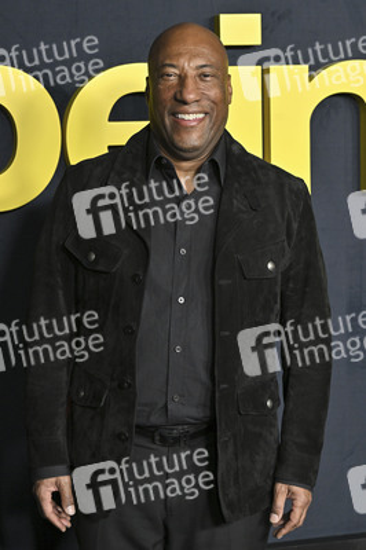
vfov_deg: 24.8
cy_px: 275
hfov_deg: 16.6
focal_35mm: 82
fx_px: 1253
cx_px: 183
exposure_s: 1/320
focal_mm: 82
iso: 2500
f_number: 5.6
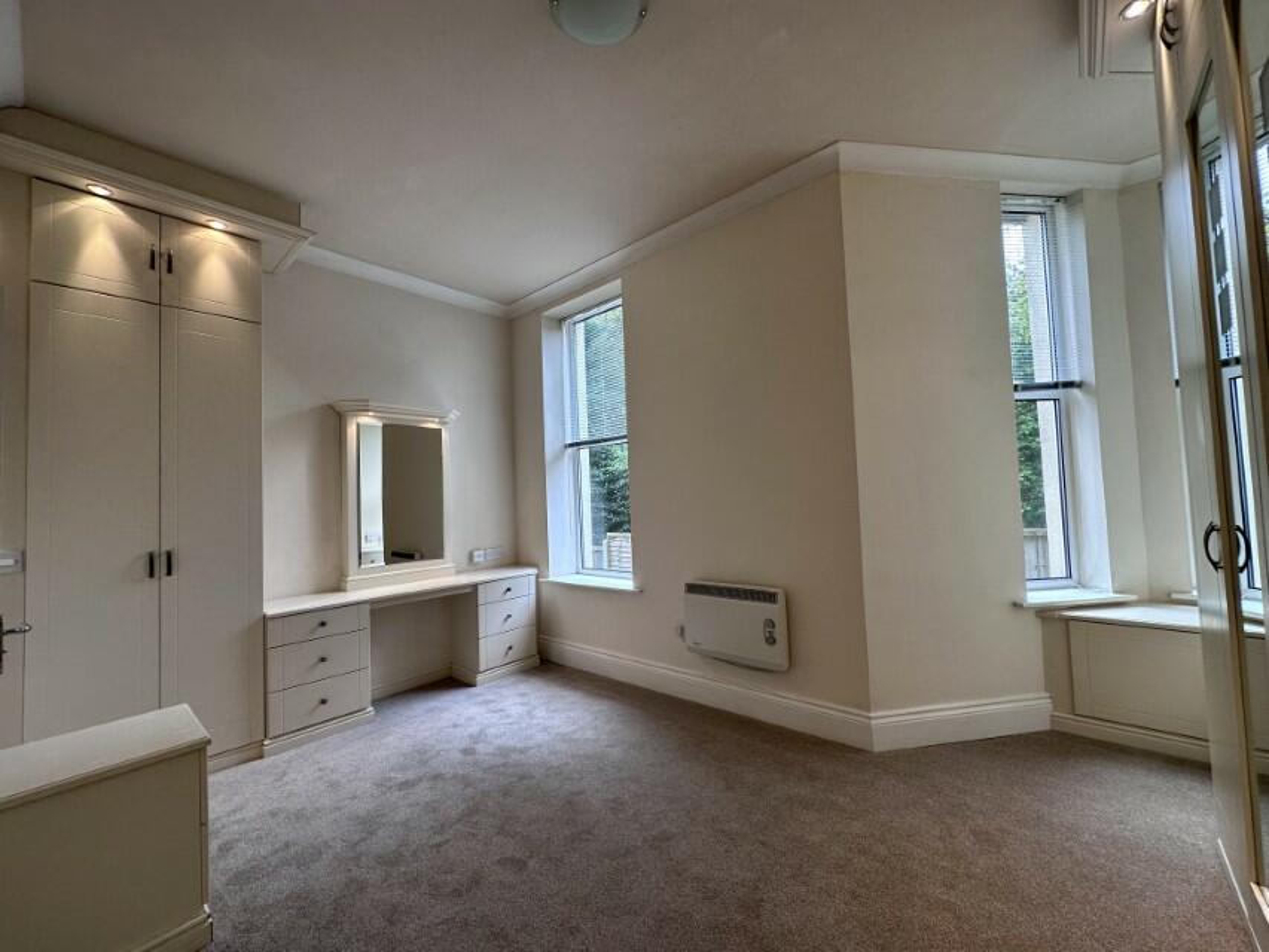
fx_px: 513
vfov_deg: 85.7
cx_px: 634
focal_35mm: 14
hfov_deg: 102.1
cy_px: 476
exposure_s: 1/100
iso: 80
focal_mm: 2.22
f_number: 2.2
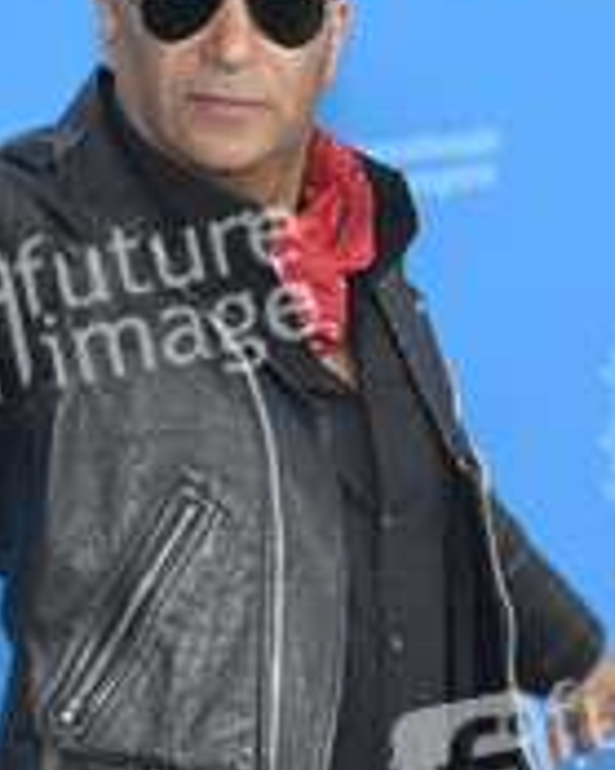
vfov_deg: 8.2
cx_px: 217
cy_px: 535
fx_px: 5397
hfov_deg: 6.5
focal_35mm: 237
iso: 800
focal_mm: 110
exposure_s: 1/320
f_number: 3.5
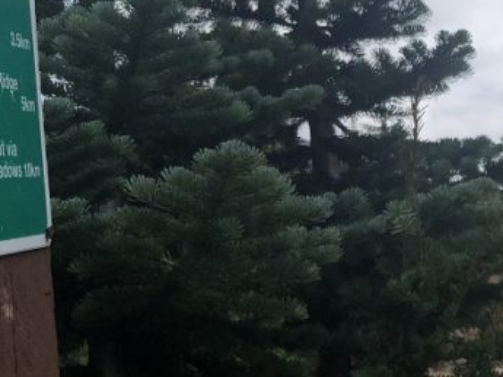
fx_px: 1206
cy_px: -87
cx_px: 90
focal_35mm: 83
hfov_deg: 23.2
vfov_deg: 16.9
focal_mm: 3.99
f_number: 1.8
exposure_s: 1/2288
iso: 20
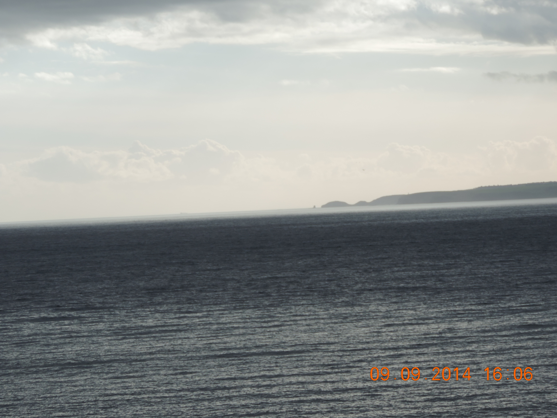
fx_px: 2494
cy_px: 209
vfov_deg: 9.6
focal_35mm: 155
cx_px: 278
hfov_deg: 12.7
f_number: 4.4
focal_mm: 27.6
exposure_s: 1/640
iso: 80
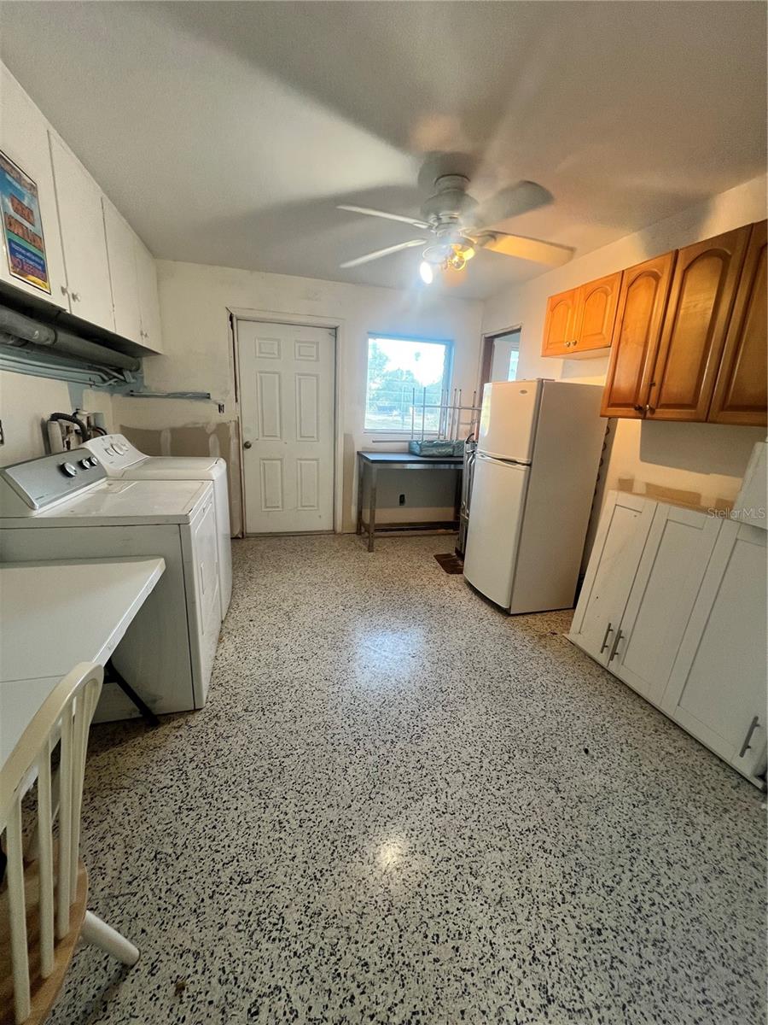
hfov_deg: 89.9
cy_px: 512
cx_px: 384
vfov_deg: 106.2
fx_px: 385
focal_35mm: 13
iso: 250
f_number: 1.8
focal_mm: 1.57
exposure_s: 1/120
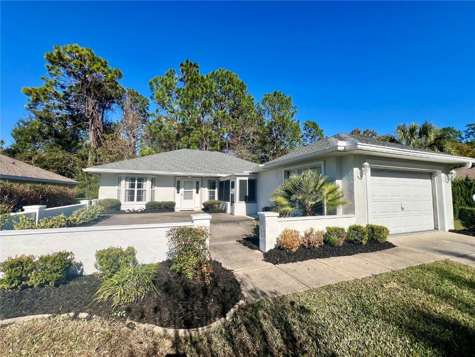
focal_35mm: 13
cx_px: 238
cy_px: 178
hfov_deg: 106.2
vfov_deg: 89.9
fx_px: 178
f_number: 1.8
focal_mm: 1.57
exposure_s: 1/2137
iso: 32
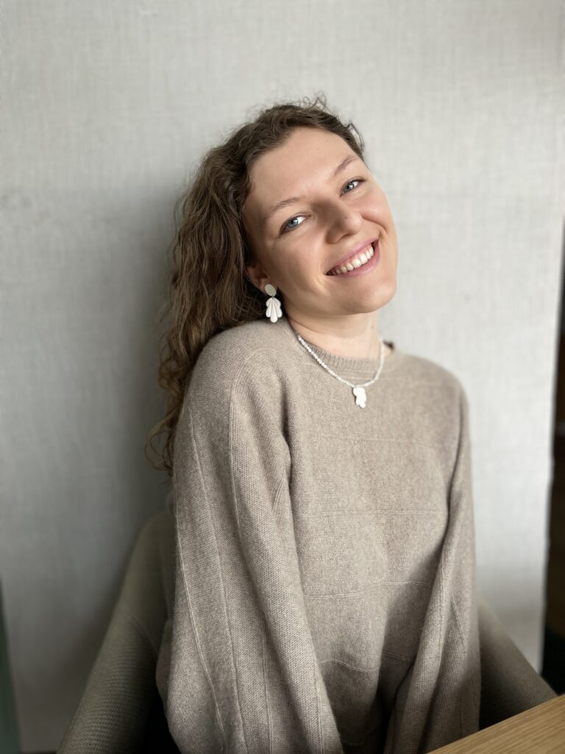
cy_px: 377
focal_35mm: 26
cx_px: 282
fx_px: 566
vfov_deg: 67.3
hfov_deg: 53.1
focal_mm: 4.2
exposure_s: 1/121
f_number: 1.6
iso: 40
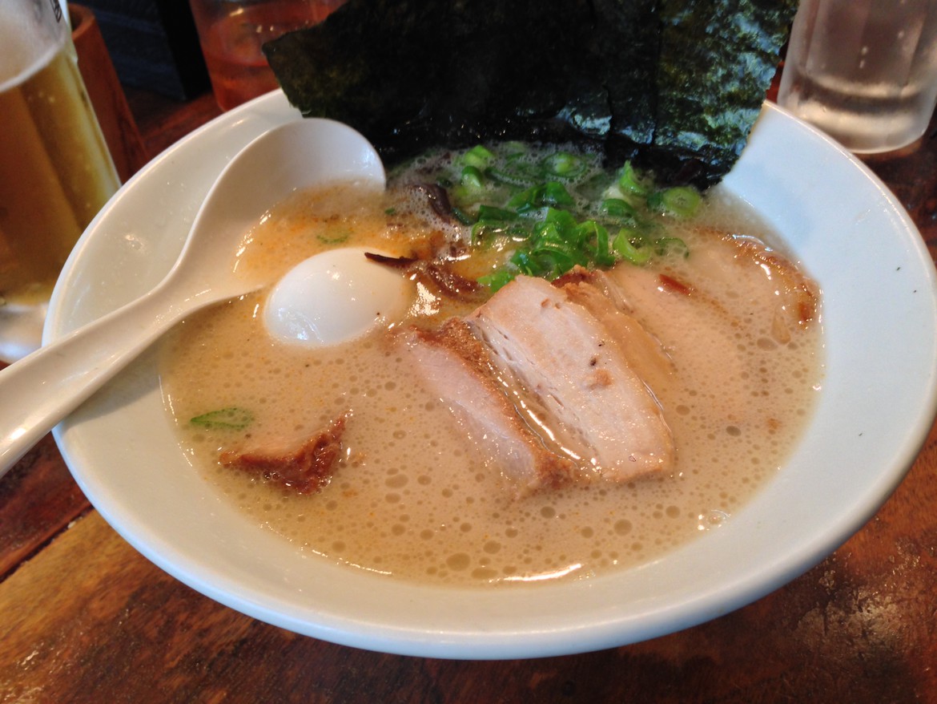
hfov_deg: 55.3
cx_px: 468
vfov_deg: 43.0
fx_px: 893
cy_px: 352
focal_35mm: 33
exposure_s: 1/20
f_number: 2.4
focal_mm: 4.12
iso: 64
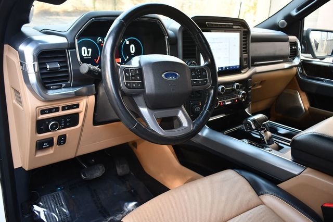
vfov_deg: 43.6
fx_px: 277
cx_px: 166
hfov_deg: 62.0
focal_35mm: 30
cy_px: 111
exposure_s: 1/125
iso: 900
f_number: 3.8
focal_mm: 20
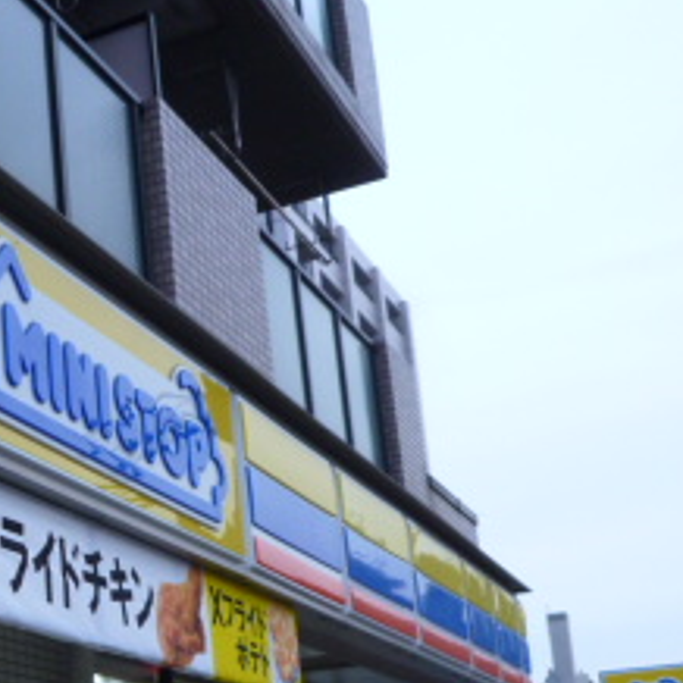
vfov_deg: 25.9
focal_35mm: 65
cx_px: -100
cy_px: 561
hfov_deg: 24.4
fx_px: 1451
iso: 100
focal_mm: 4.5
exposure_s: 1/30
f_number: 2.8
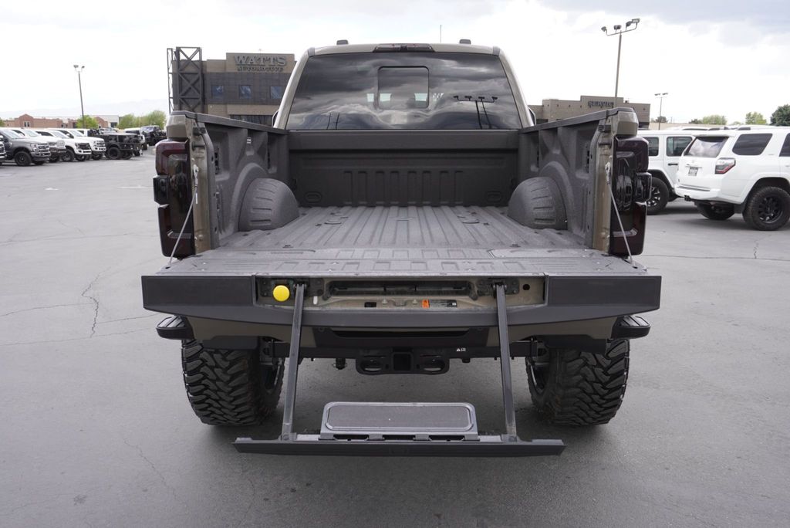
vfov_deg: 45.7
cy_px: 264
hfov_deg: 64.5
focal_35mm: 28
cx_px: 395
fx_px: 626
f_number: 6.3
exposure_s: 1/100
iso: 100
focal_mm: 19
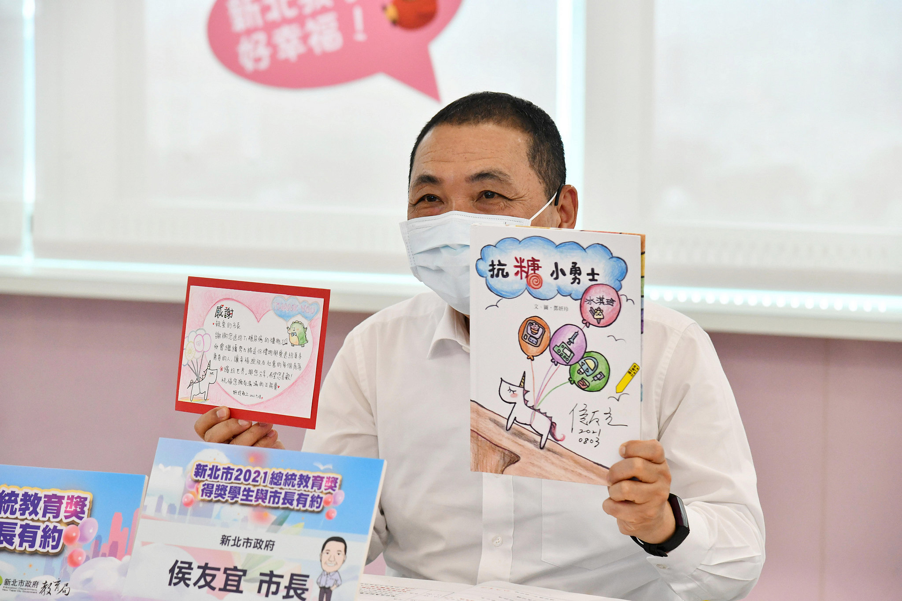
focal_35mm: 120
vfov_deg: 11.4
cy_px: 300
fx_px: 3006
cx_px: 451
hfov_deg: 17.1
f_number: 6.3
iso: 1800
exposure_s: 1/100
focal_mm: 120
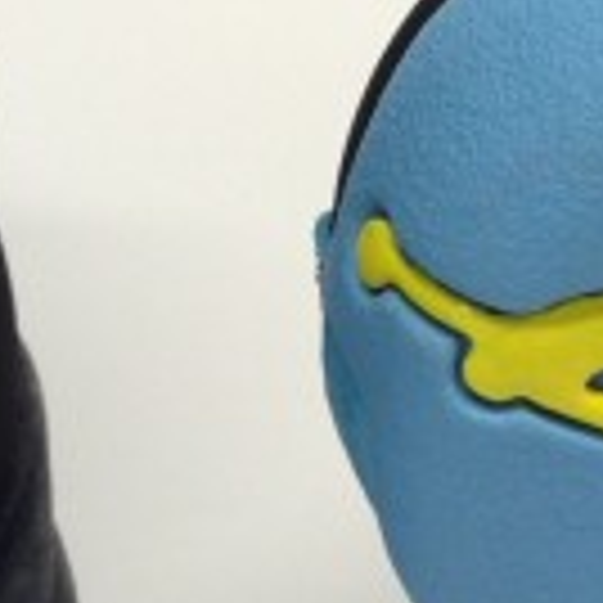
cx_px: 297
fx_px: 3784
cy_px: 324
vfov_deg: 9.1
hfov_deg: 9.1
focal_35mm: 192
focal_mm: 4.12
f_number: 2.4
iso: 80
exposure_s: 1/20
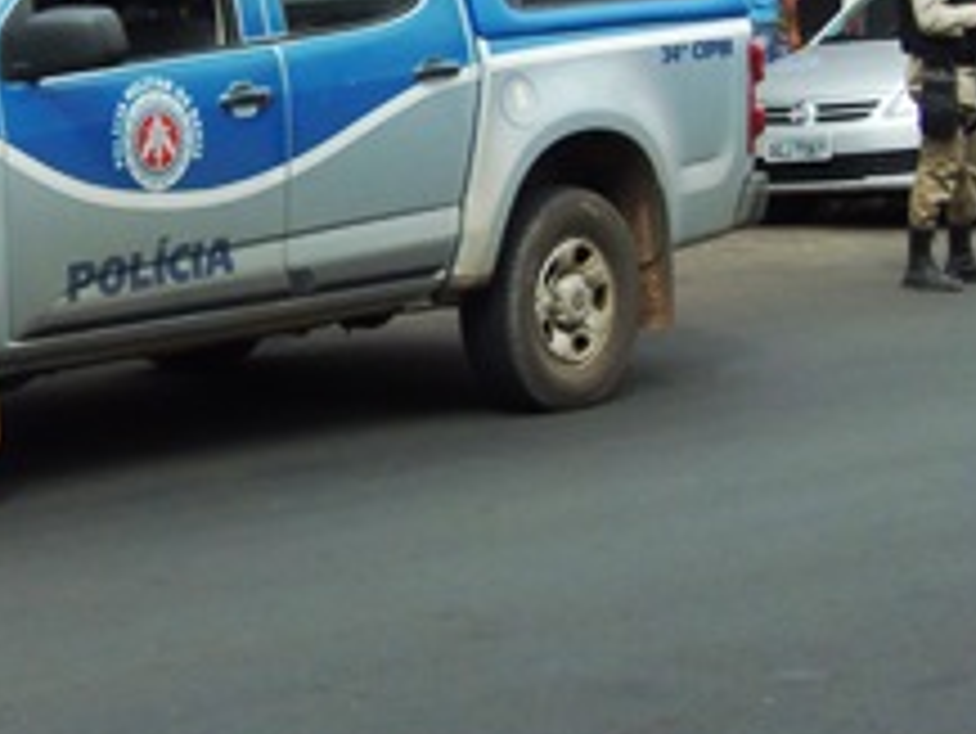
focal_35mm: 113
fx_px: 3188
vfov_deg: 13.0
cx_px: 288
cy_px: 61
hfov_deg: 17.3
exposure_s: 1/800
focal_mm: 9.1
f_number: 3.8
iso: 125
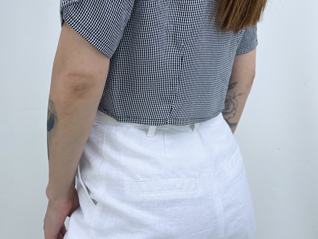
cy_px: 51
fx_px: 312
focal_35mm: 34
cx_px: 152
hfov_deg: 53.9
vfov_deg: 40.3
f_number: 1.78
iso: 80
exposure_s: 1/791
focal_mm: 6.86
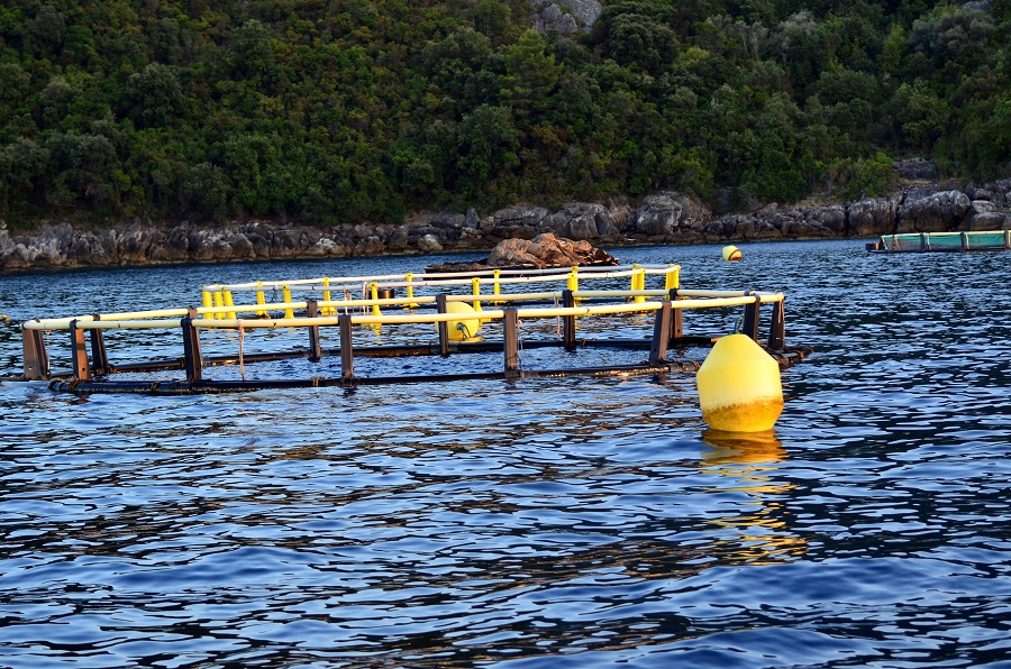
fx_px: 2942
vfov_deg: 13.0
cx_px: 506
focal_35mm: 105
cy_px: 334
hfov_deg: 19.5
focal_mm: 70
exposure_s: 1/250
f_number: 4.5
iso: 400
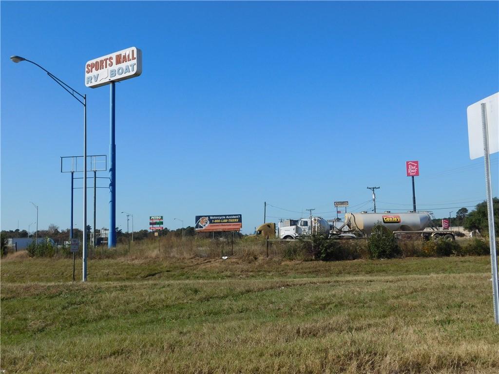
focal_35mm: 36
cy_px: 187
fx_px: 519
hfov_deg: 51.4
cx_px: 250
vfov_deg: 39.7
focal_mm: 6.3
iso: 125
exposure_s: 1/500
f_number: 7
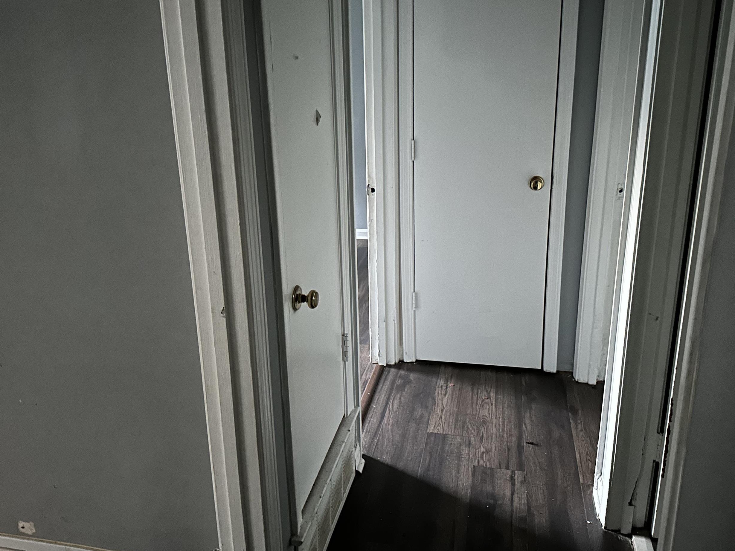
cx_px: 364
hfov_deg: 60.0
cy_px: 256
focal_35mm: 30
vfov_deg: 46.8
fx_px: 637
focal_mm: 6.86
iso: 1600
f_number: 1.78
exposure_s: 1/9
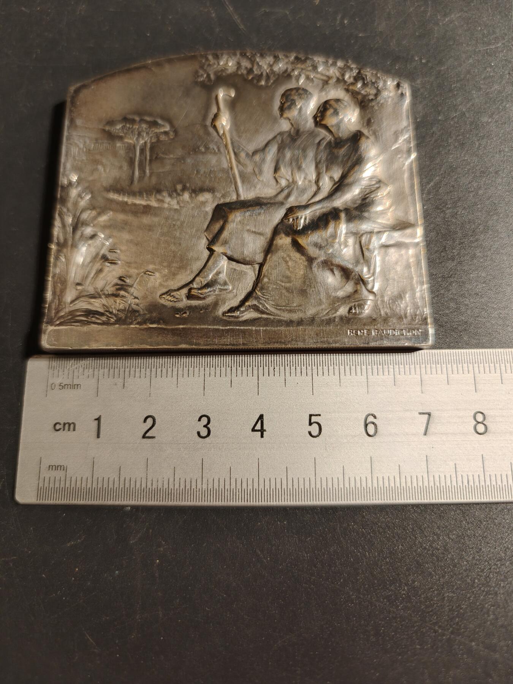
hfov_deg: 58.9
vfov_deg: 73.9
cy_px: 342
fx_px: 454
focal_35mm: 23
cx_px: 256
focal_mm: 6.06
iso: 200
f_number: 1.6
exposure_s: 1/200
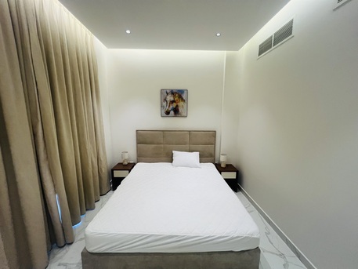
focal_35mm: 13
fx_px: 134
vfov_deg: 89.9
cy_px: 134
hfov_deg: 106.2
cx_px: 179
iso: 250
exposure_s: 1/100
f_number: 1.8
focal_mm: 1.57
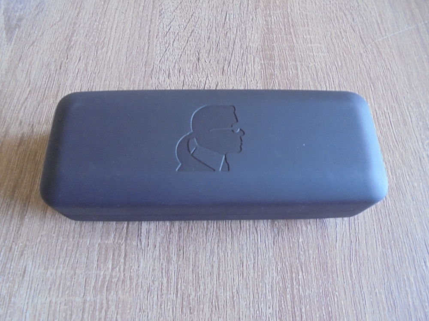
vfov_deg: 53.1
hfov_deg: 67.3
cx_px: 214
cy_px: 160
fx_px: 322
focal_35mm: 26
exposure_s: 1/25
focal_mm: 4.6
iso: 400
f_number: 3.5
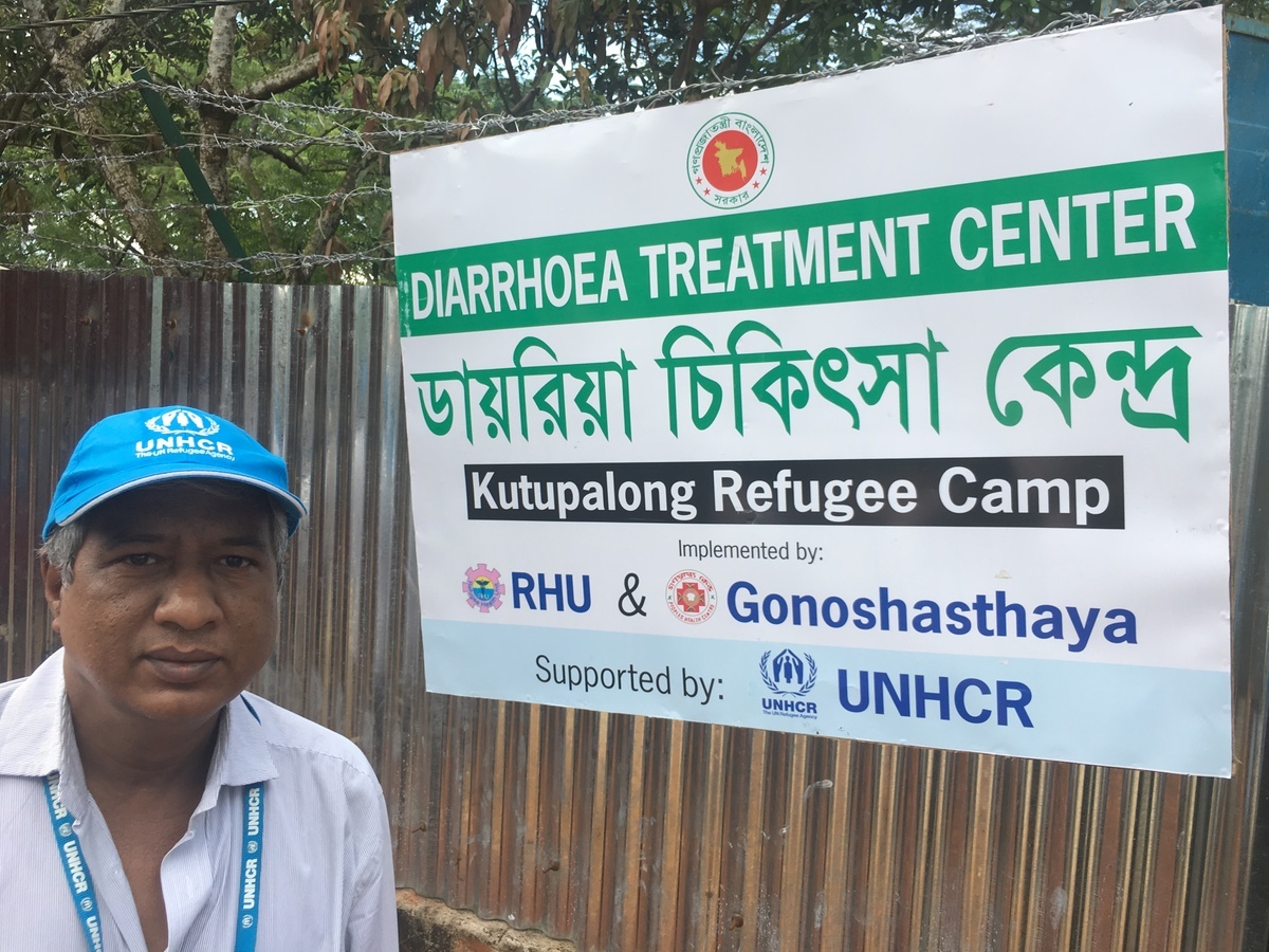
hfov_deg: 61.7
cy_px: 476
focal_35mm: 29
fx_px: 1063
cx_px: 634
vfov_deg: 48.2
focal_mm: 4.15
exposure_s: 1/225
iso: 25
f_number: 2.2
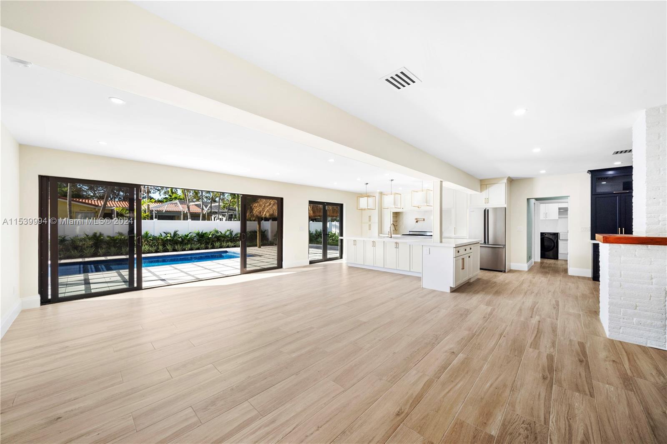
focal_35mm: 13
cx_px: 334
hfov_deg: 108.4
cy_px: 222
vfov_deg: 85.4
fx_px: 241
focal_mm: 13
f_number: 9
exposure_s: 1/40
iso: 200
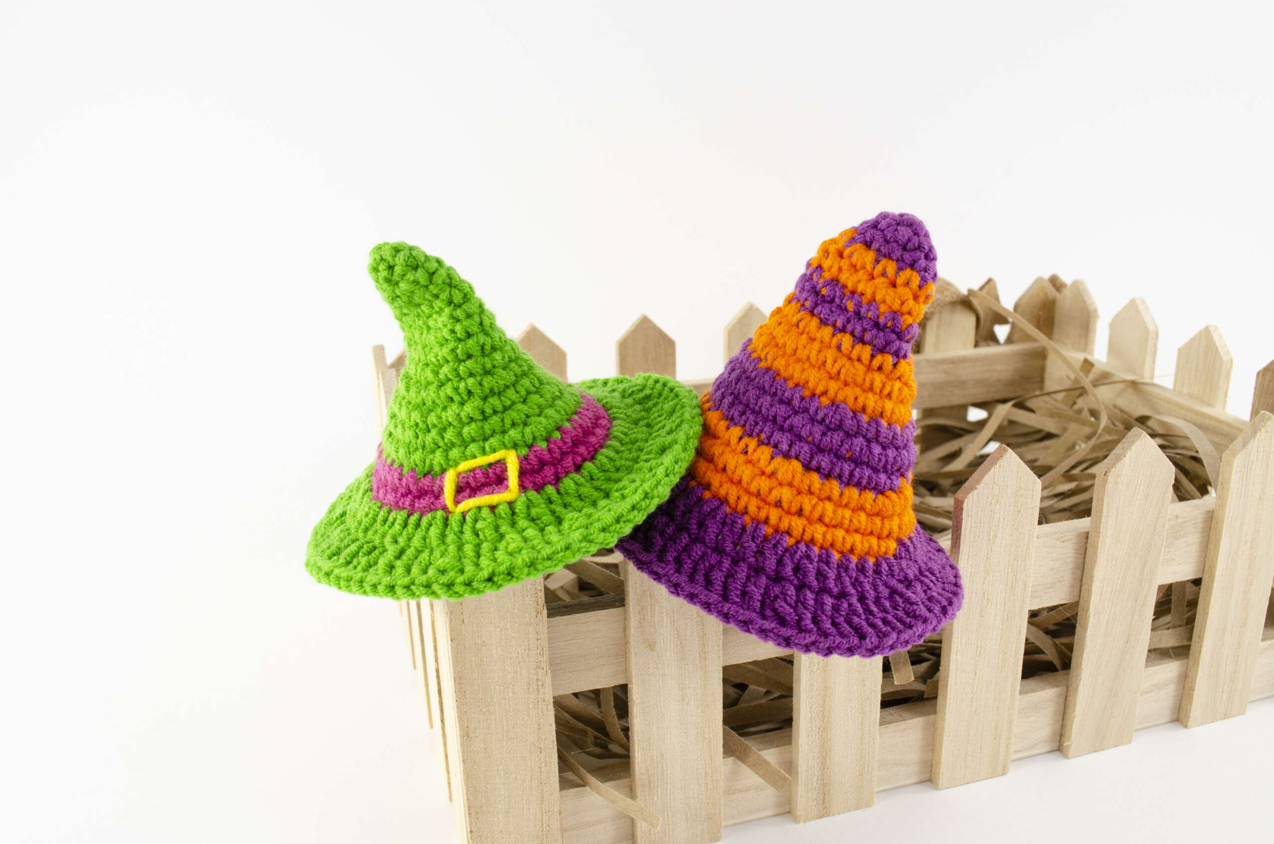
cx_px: 637
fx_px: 1166
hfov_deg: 57.3
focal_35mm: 33
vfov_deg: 39.8
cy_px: 422
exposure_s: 1/15
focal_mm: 22
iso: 100
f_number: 11
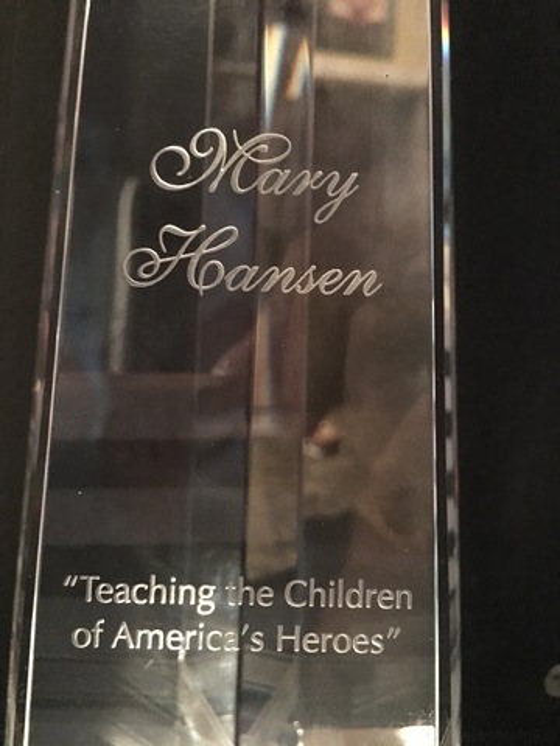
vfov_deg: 61.7
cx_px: 280
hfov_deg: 48.2
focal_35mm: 29
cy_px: 373
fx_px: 626
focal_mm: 4.15
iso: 250
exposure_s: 1/4
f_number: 2.2
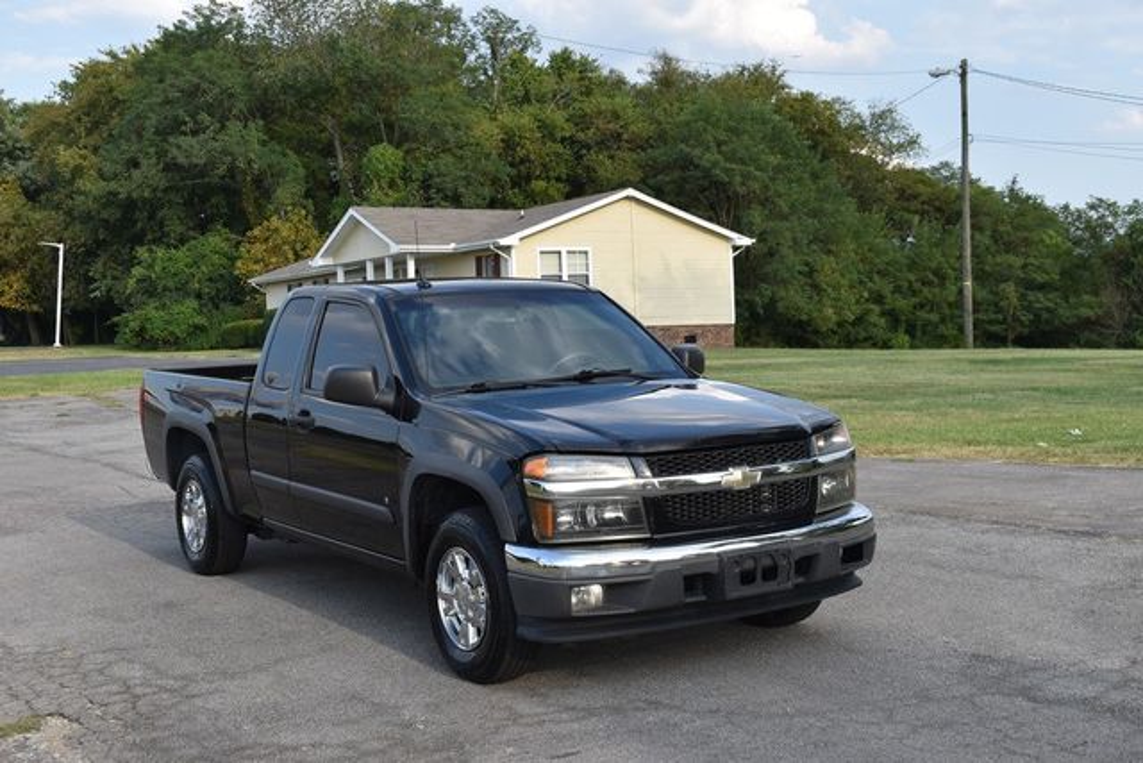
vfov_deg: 28.1
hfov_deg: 41.1
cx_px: 572
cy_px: 382
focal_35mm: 48
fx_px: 1524
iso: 200
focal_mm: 32
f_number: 8
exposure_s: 1/250
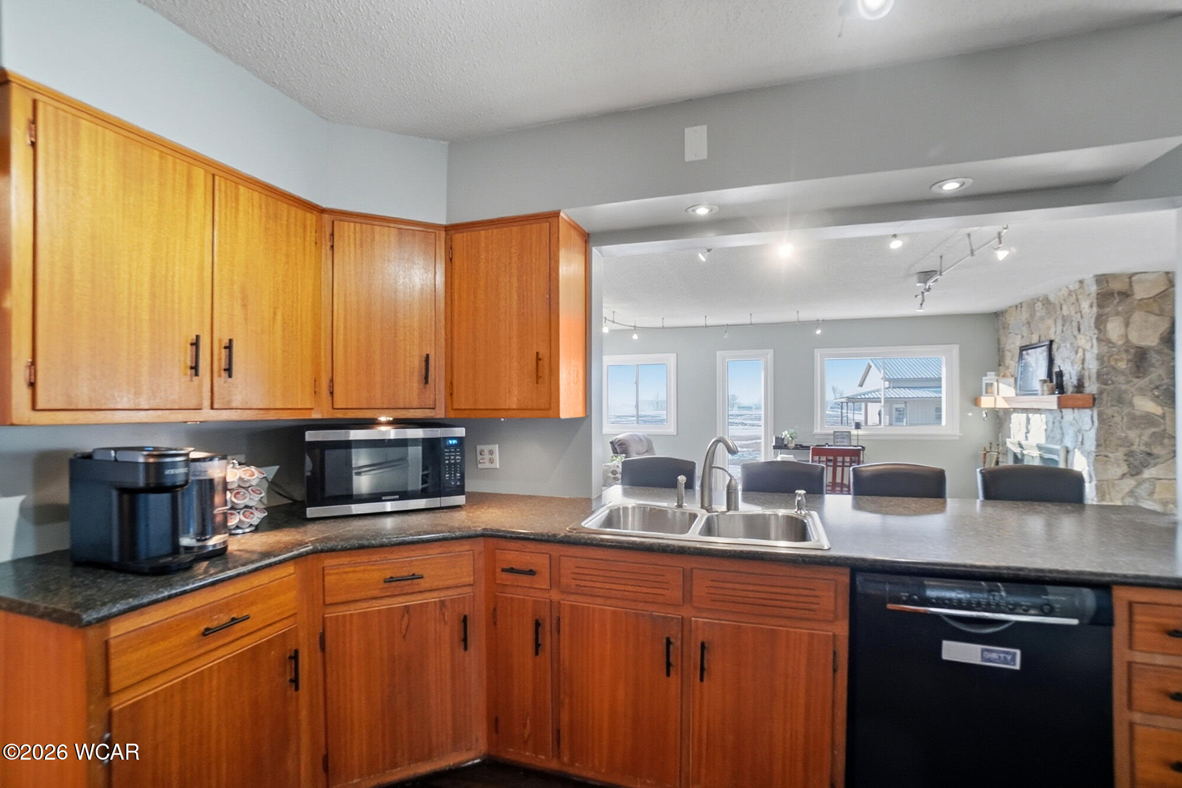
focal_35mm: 15
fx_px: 492
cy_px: 394
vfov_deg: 77.3
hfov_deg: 100.4
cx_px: 591
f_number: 5.6
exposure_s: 1/125
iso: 125
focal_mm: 10
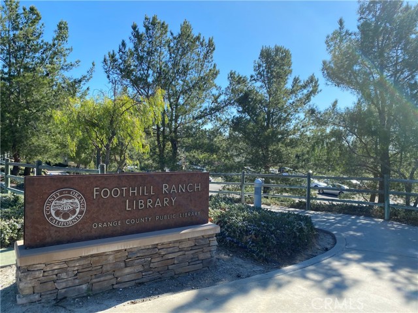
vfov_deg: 53.1
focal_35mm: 26
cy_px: 156
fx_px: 314
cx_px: 209
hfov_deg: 67.3
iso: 32
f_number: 1.8
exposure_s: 1/1587
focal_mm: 4.25
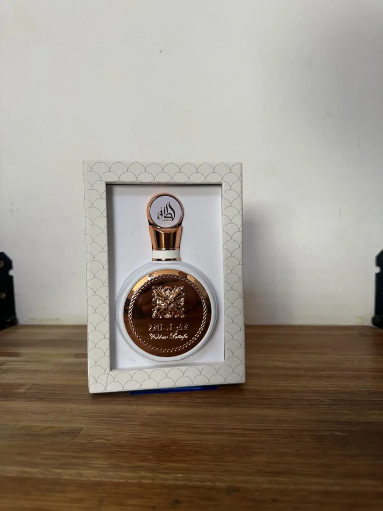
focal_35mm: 24
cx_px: 192
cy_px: 256
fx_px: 354
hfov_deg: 56.8
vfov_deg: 71.6
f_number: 1.78
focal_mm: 6.86
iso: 125
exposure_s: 1/50
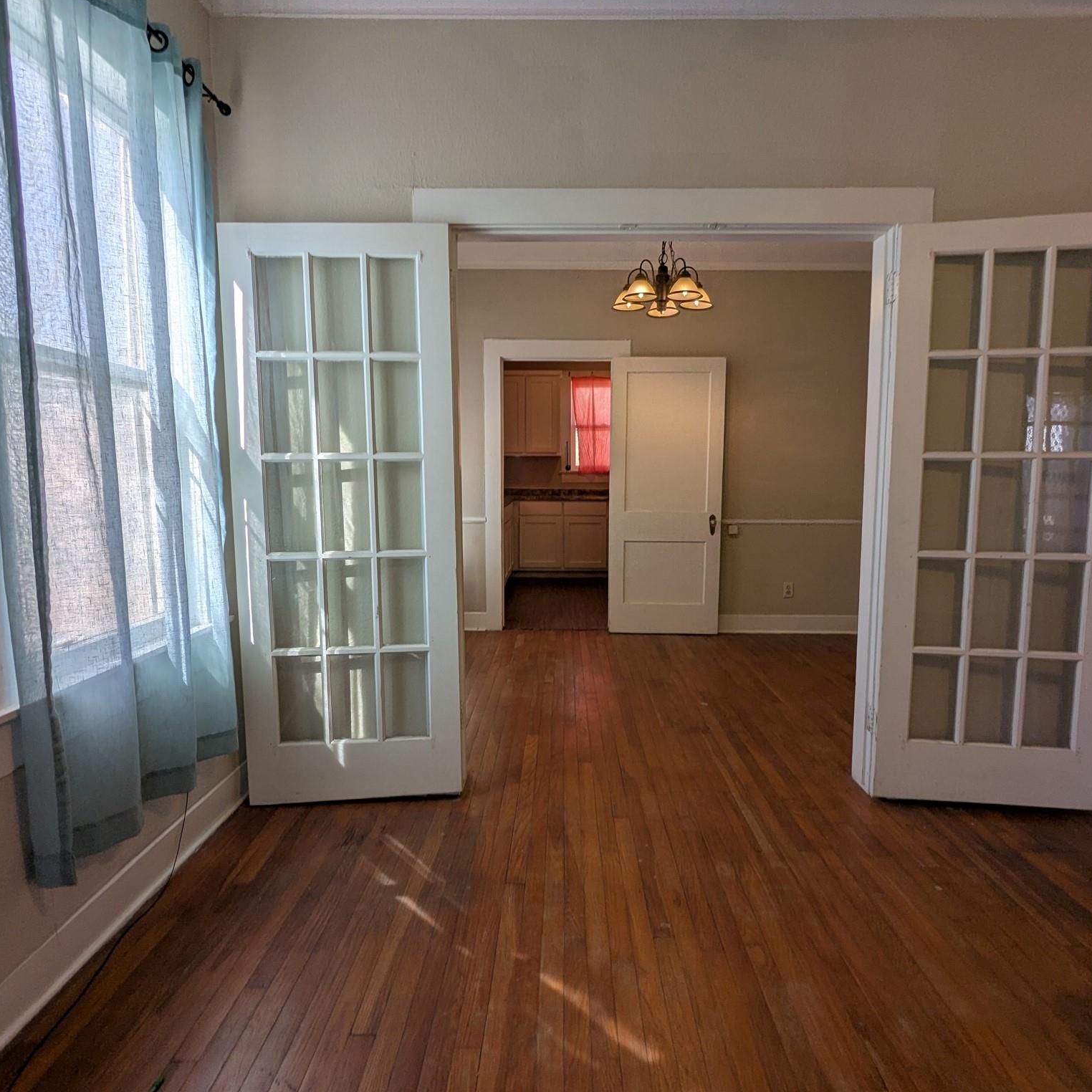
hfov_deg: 77.7
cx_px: 560
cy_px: 547
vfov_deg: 77.7
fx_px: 678
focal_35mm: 19
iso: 50
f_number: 2.2
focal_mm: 2.35
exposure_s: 1/220
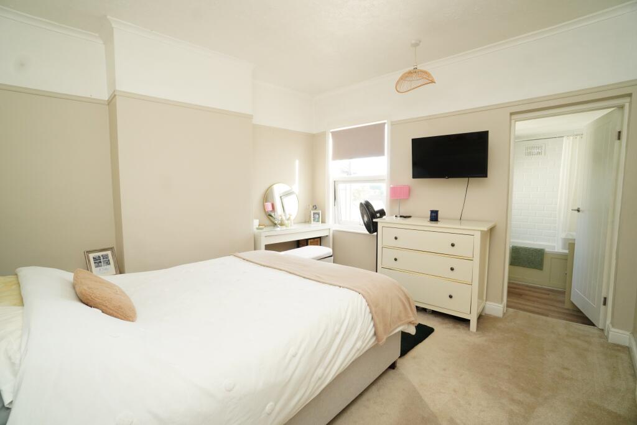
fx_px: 266
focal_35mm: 15
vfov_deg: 77.4
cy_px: 212
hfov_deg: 100.4
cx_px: 318
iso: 1000
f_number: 8
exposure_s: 1/60
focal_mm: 10
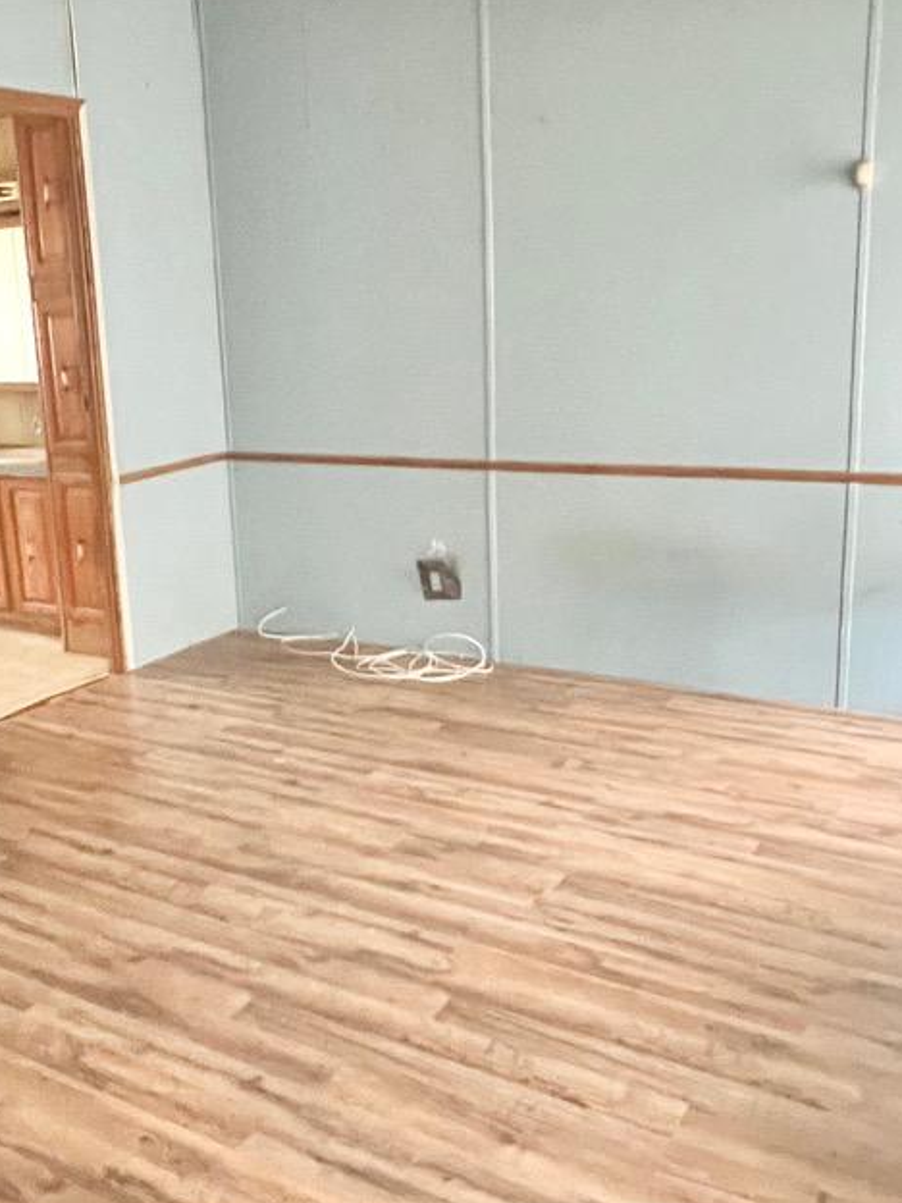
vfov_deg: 56.8
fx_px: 1112
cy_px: 576
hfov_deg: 43.5
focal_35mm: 32
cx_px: 297
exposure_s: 1/36
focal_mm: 1.57
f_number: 1.8
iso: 1250
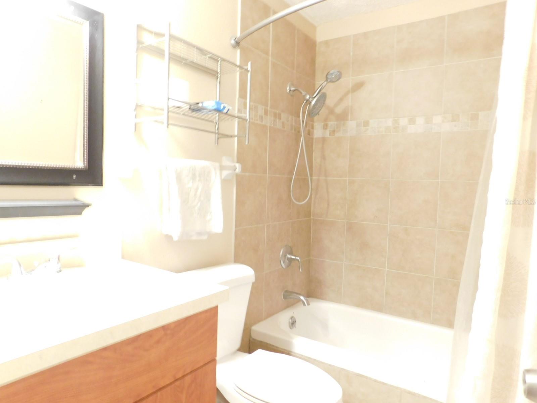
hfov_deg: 73.9
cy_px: 202
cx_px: 268
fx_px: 357
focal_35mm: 23
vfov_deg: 58.9
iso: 400
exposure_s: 1/8
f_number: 3
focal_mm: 4
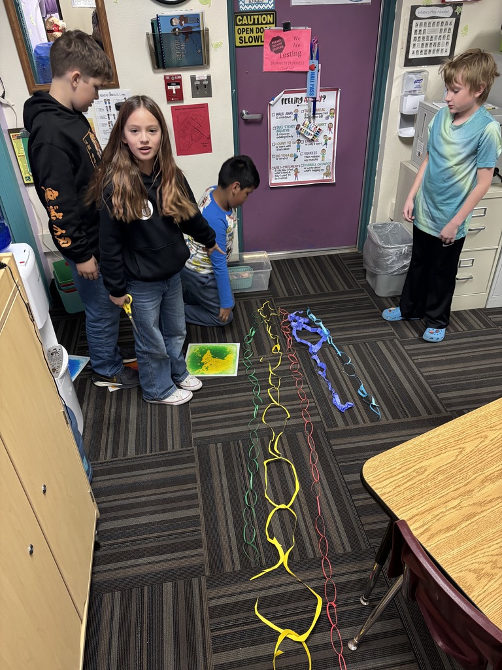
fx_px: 503
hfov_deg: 53.1
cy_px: 335
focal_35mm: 26
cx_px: 251
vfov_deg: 67.3
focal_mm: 5.96
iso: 400
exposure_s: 1/60
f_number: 1.6
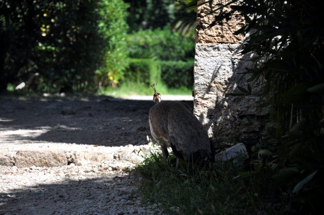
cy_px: 108
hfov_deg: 13.1
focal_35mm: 158
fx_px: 1415
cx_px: 162
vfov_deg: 8.7
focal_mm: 105
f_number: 5.6
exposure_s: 1/500
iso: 640
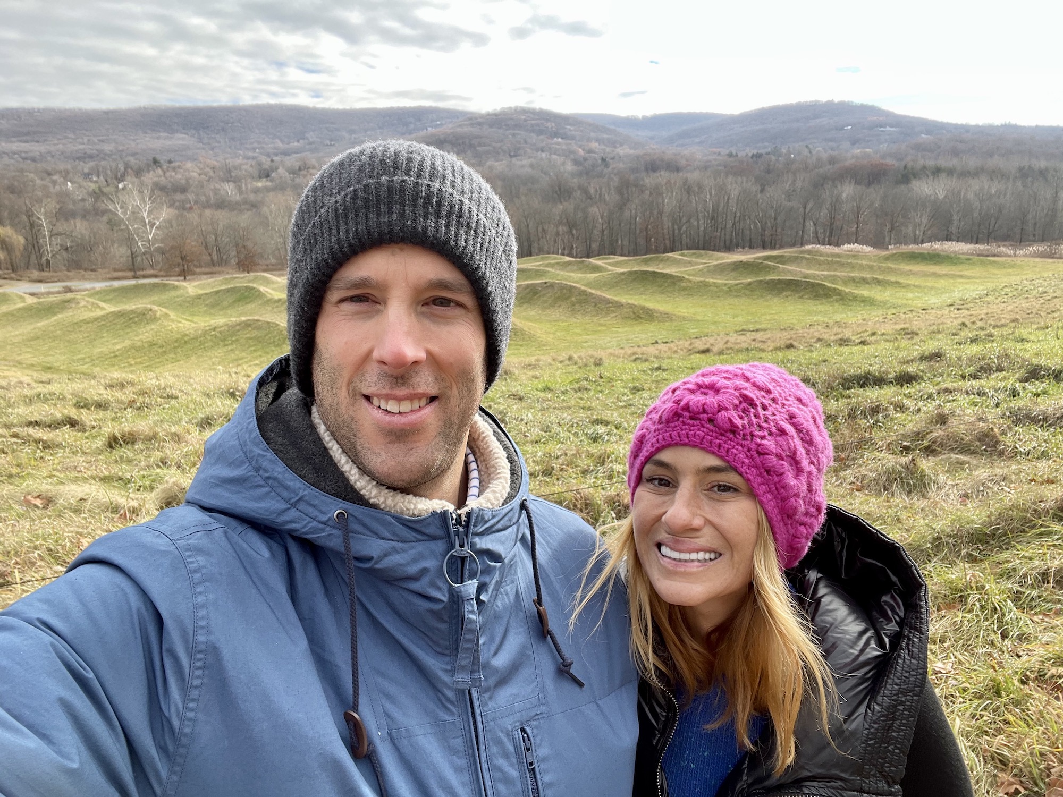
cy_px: 398
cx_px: 532
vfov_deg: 58.9
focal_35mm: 23
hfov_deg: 73.9
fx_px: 706
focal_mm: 2.71
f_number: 2.2
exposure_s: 1/241
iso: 25
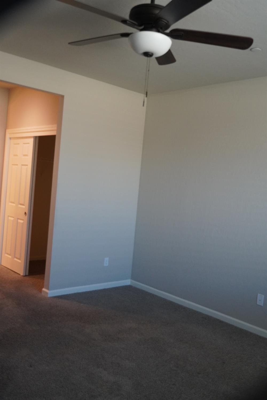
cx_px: 134
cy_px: 200
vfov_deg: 55.1
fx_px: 384
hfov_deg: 38.4
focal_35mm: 34
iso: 1600
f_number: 4
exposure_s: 1/160
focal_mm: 23
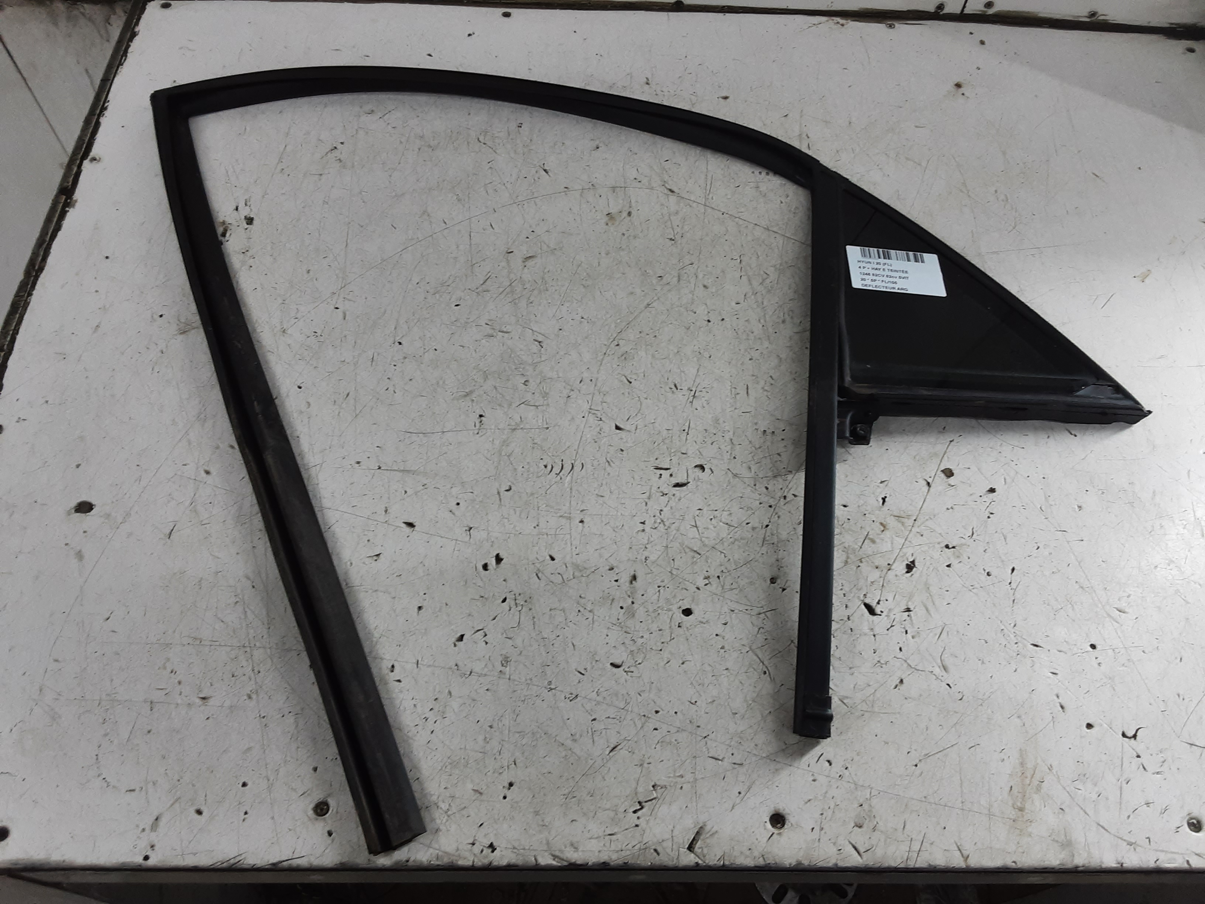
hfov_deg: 65.3
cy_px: 452
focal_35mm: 27
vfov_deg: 51.4
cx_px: 602
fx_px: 940
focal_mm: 2.91
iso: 64
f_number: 1.9
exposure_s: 1/50
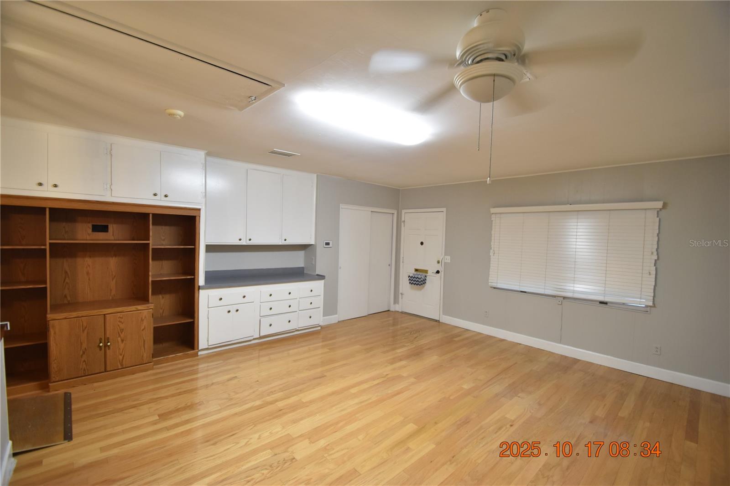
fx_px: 304
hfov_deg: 100.4
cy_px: 243
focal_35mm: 15
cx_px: 365
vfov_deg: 77.3
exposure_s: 1/30
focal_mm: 10
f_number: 3.5
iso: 800
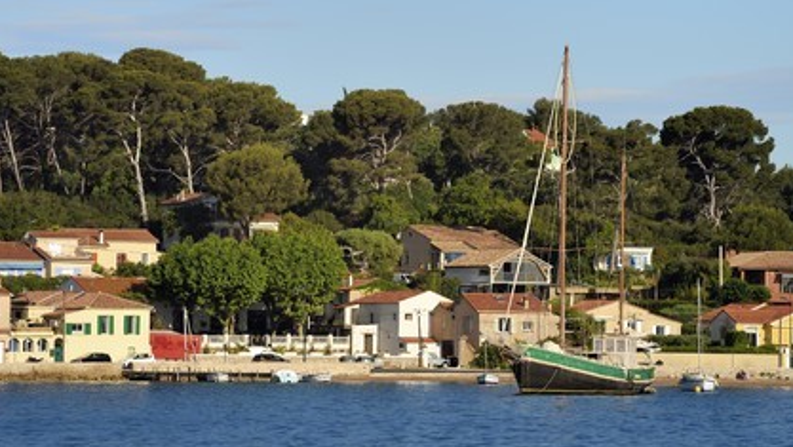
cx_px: 397
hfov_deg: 10.2
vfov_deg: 5.8
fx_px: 4439
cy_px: 232
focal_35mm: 211
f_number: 9
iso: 200
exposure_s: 1/400
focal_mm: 200
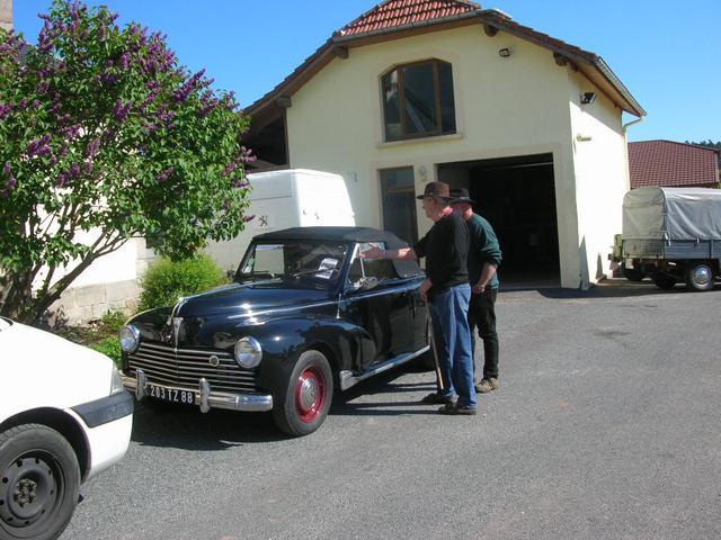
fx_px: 729
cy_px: 270
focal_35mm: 35
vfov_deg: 40.7
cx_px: 360
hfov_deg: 52.6
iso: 50
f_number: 5.6
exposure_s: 1/212
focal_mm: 5.8
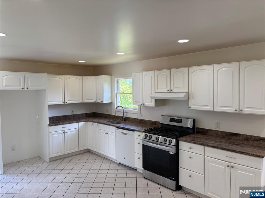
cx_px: 132
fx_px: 199
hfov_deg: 67.3
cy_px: 99
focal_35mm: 26
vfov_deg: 53.1
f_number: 1.6
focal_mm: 5.96
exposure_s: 1/120
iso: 64
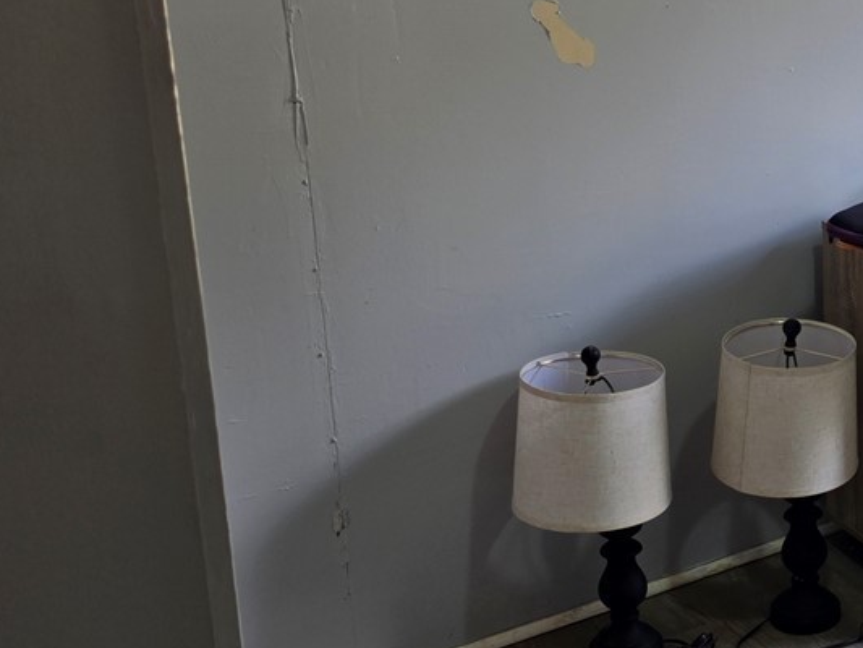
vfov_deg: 21.1
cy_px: 154
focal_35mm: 69
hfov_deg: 25.4
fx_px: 1721
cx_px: 1025
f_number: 1.7
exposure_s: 1/180
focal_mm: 6.25
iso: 80
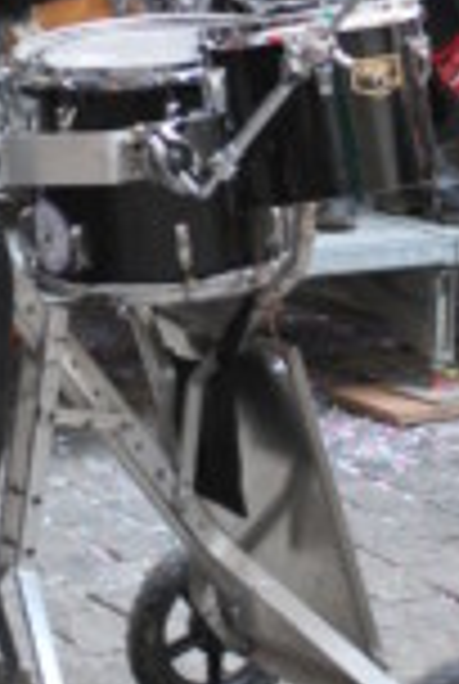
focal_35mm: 158
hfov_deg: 8.7
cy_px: -27
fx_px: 3008
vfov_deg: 12.8
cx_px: 115
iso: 200
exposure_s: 1/60
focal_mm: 32
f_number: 4.8
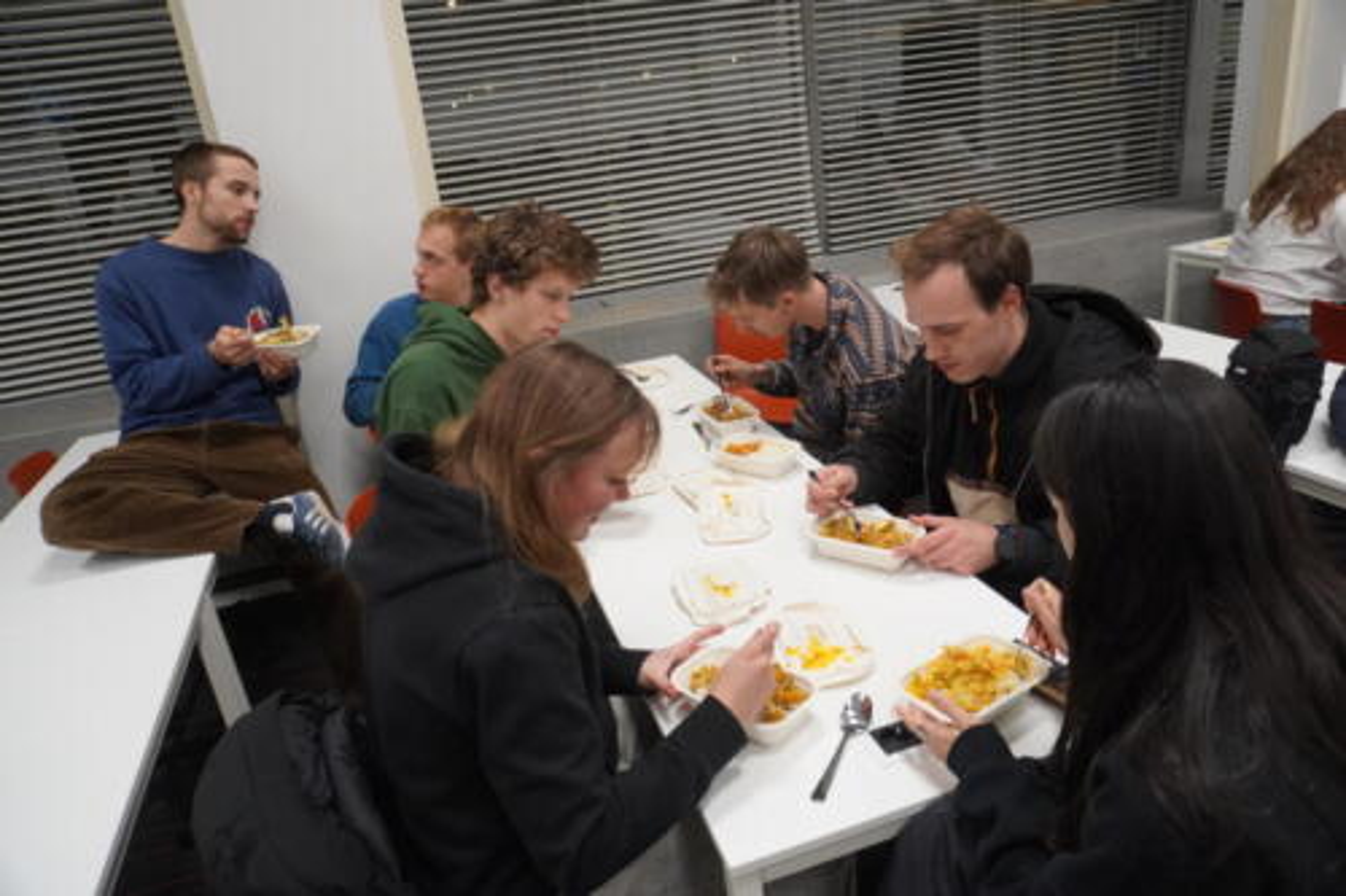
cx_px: 673
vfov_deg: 53.1
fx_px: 897
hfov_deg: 73.8
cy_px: 448
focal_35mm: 24
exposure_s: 1/160
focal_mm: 16
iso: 1600
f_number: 4
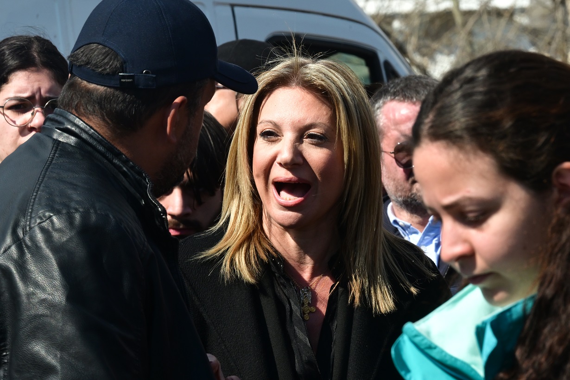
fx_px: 3911
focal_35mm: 247
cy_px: 190
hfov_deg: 8.3
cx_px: 285
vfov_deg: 5.6
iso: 800
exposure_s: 1/640
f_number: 14
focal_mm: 165
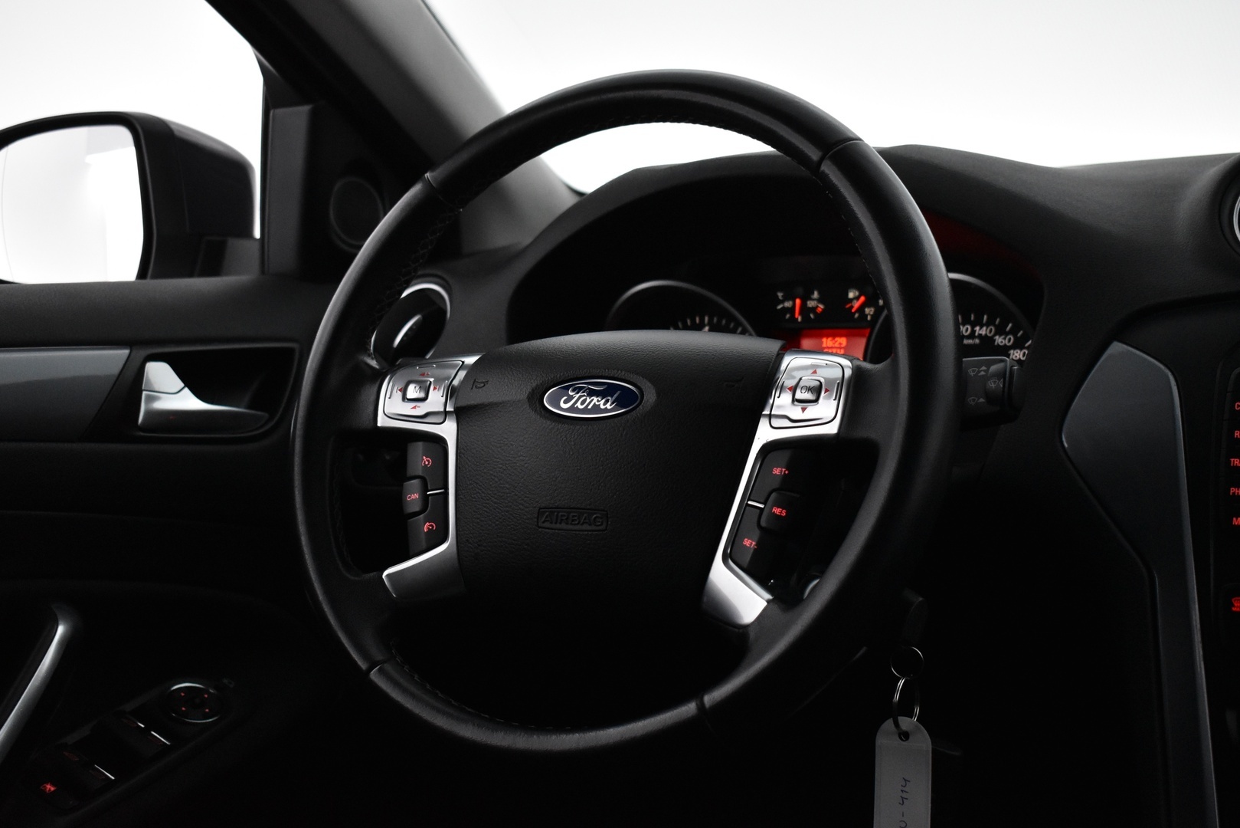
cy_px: 414
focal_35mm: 46
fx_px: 1602
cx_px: 620
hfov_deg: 42.3
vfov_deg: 29.0
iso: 3200
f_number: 5
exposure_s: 1/100
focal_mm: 31
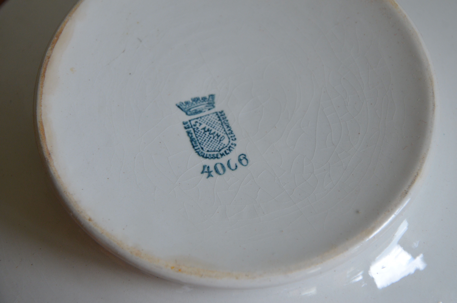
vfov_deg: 15.6
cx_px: 228
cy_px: 152
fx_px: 1102
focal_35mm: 87
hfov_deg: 23.4
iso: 800
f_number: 5
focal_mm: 58
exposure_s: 1/125
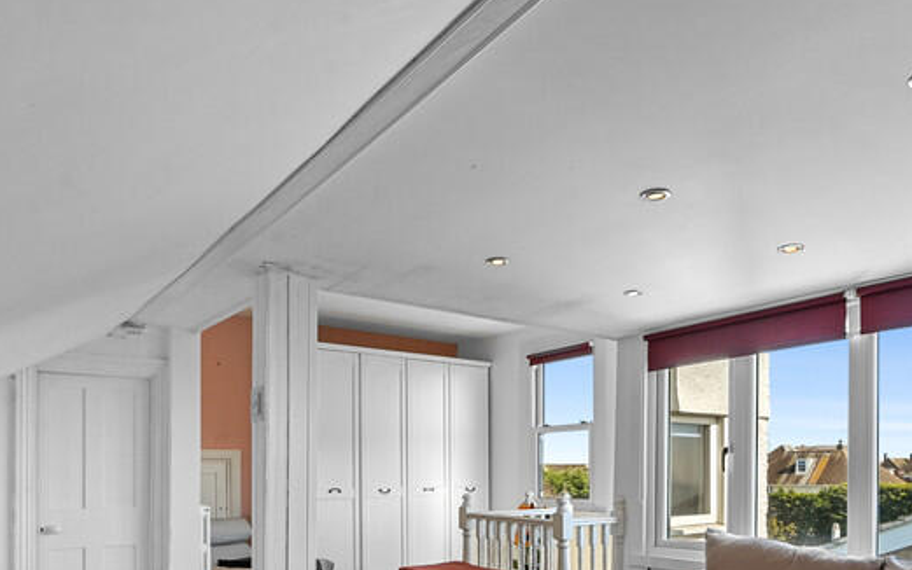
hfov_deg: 66.4
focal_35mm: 28
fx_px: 696
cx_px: 469
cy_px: 487
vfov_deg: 41.8
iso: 400
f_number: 8
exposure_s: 1/25
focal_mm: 14
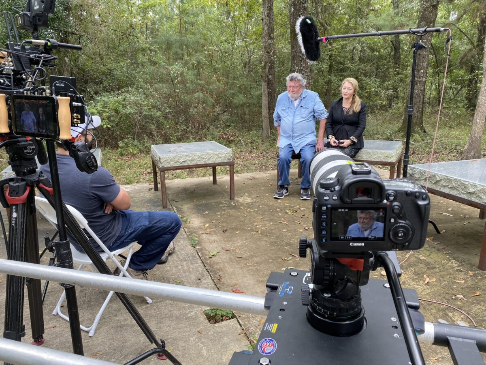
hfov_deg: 67.3
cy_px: 182
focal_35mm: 26
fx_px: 365
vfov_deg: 53.1
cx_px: 243
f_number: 1.8
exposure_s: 1/121
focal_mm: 4.25
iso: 50
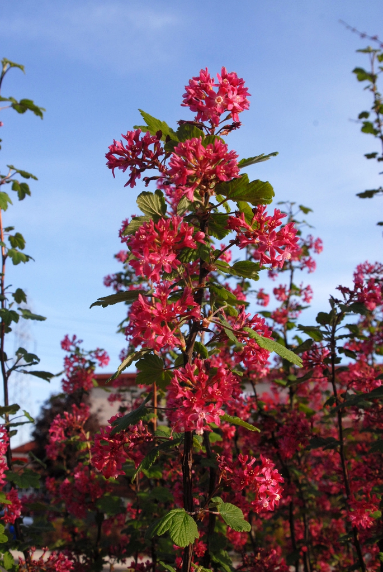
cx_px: 192
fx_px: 669
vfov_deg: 46.4
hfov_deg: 32.0
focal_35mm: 42
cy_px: 286
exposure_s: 1/320
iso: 400
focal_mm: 28
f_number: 10
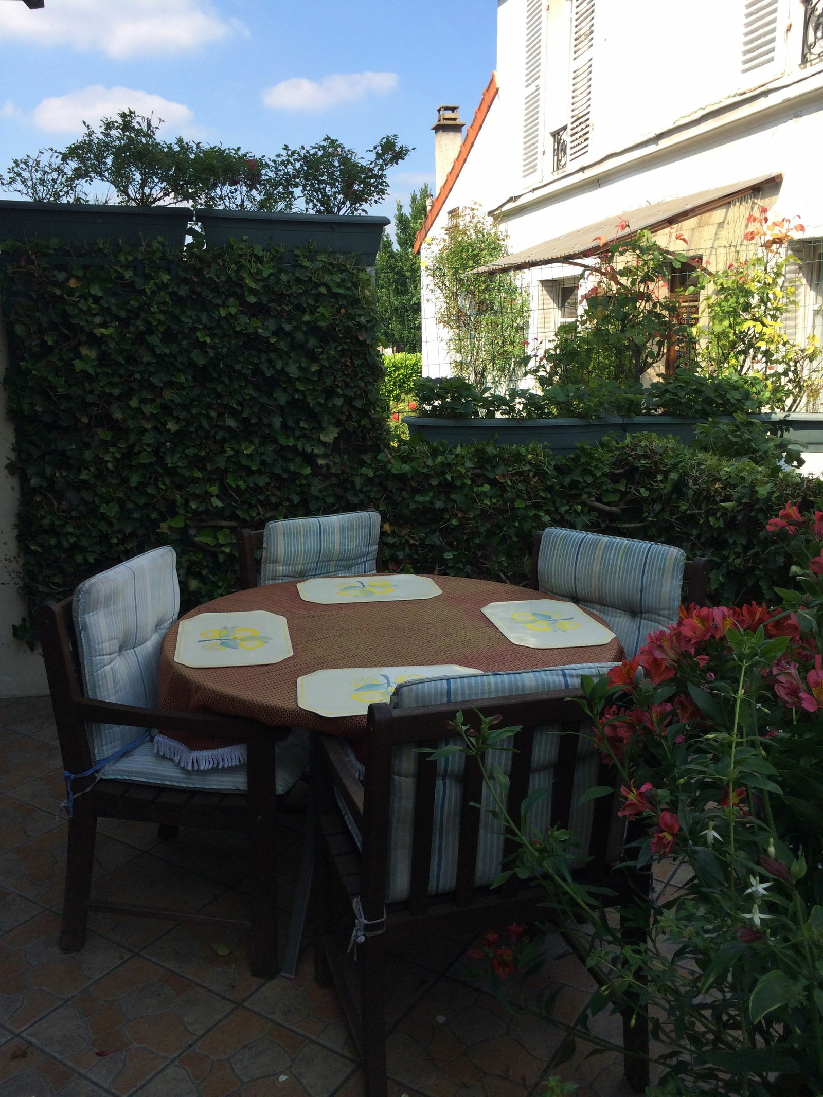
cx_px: 412
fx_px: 951
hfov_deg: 46.8
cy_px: 548
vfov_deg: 60.0
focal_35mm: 30
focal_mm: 4.12
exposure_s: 1/1080
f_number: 2.2
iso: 32
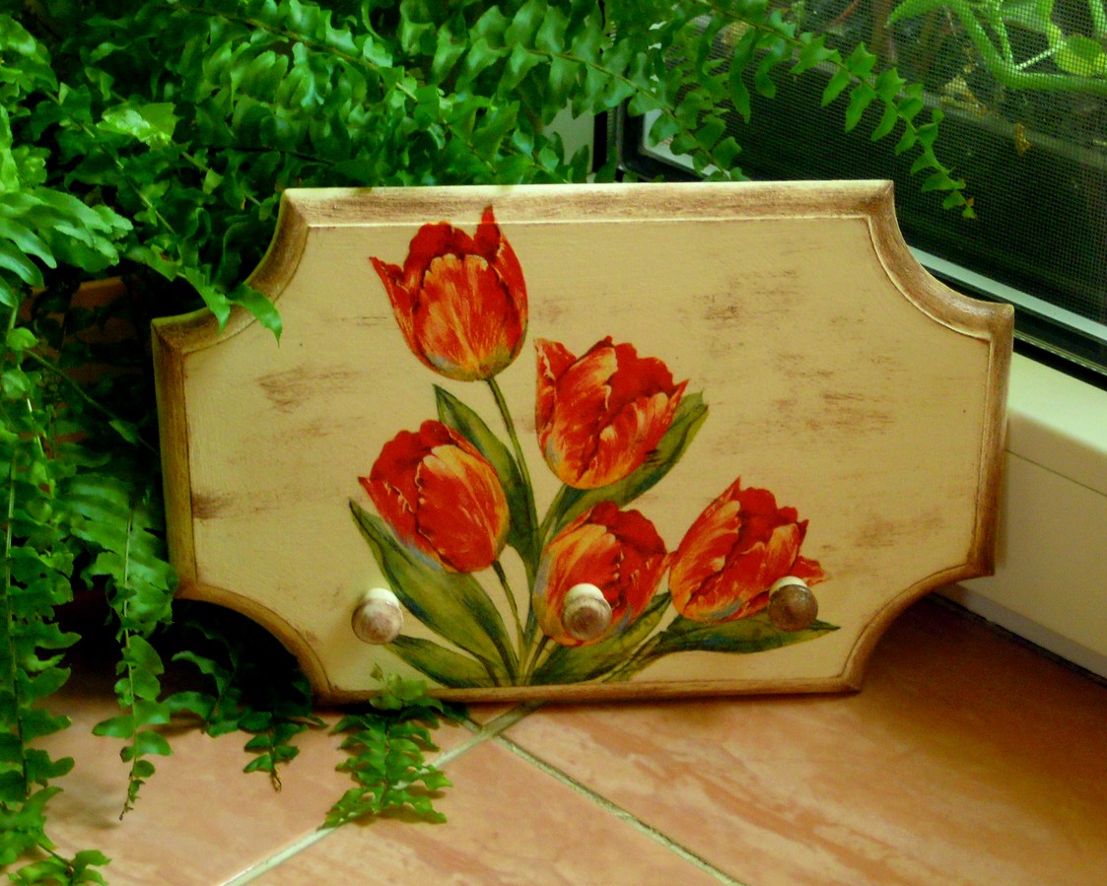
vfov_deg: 23.2
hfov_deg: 28.7
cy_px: 443
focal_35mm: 66
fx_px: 2163
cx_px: 576
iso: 400
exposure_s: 1/8
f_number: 4
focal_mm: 11.2
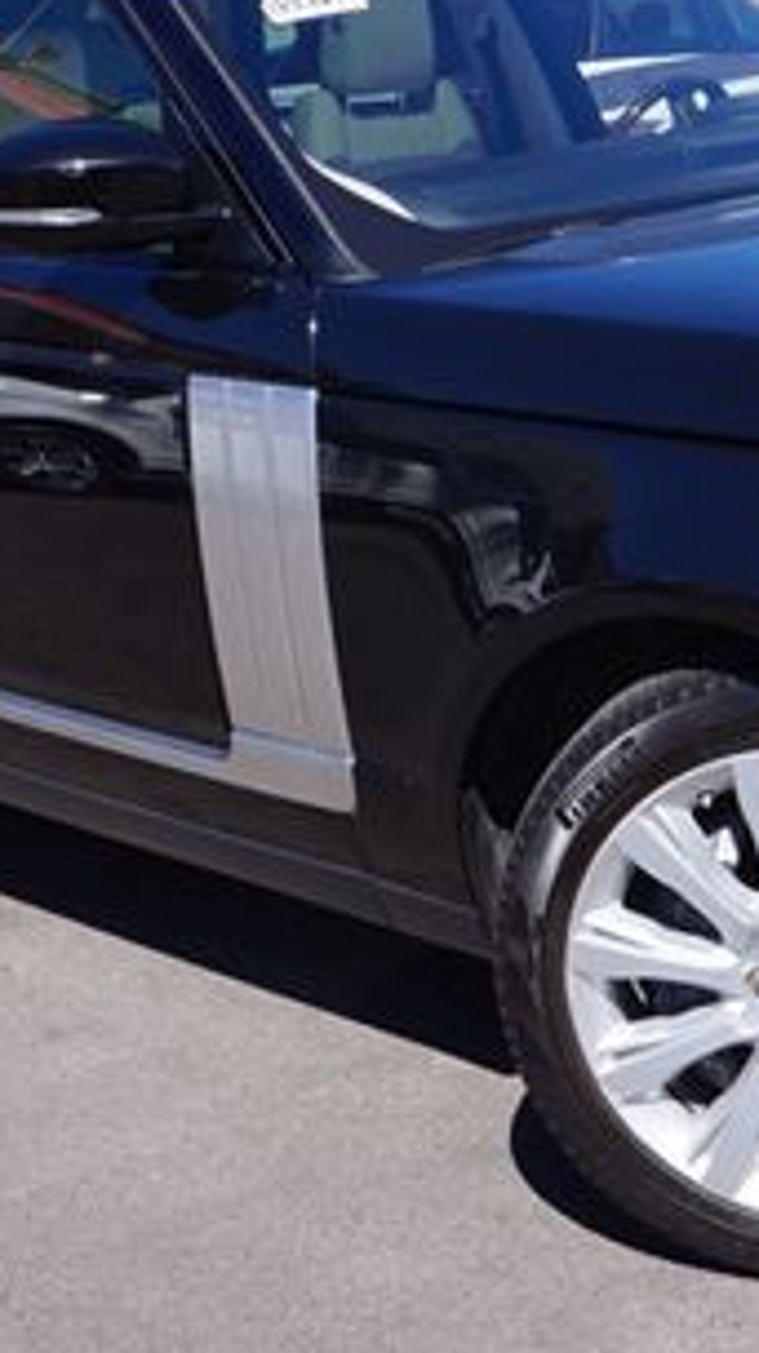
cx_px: 599
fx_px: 2367
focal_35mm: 66
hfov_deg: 18.1
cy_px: 532
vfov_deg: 31.8
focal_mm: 20
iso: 100
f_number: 13
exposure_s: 1/80
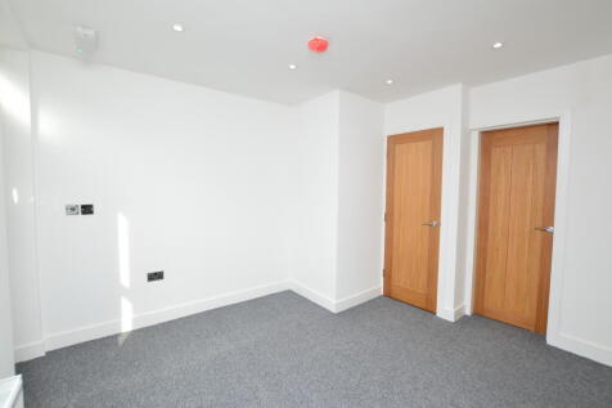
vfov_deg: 77.3
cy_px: 204
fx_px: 255
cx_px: 306
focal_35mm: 15
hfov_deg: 100.4
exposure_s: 1/80
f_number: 8
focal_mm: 10
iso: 400
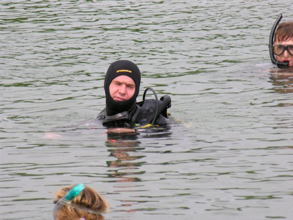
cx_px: 146
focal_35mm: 350
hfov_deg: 5.7
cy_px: 110
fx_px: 2963
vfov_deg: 4.2
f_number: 5.8
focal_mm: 89
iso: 50
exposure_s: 1/158
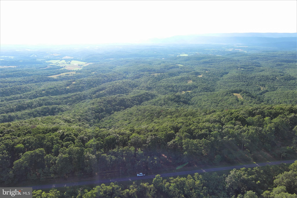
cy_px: 99
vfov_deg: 45.0
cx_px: 148
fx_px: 239
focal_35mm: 29
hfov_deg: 63.7
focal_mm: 10.57
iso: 100
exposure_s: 1/646
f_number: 2.8
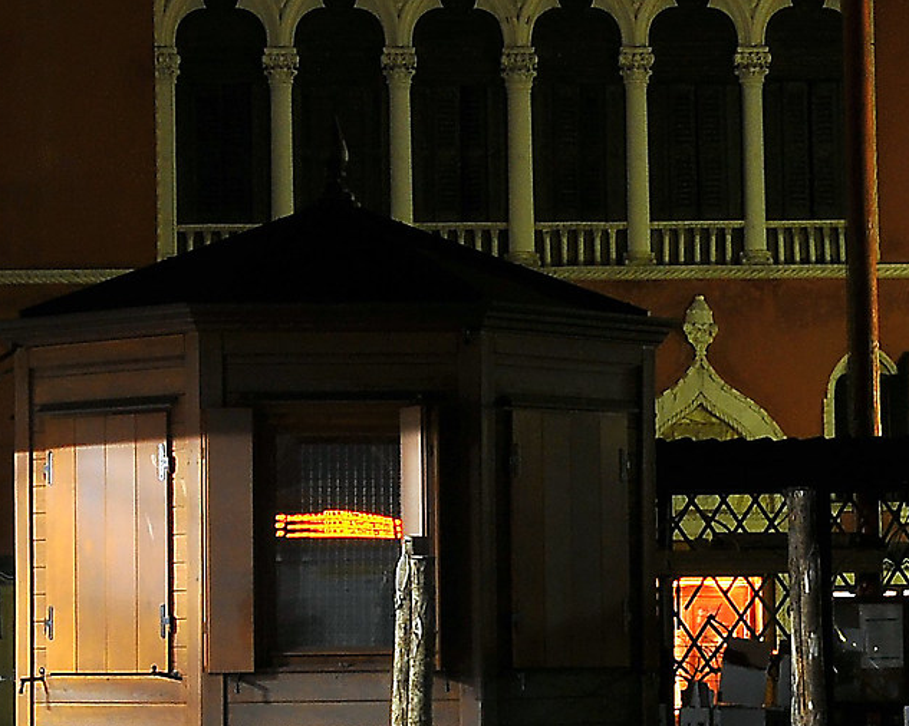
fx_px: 3443
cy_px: 484
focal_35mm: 128
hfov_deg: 15.0
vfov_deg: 12.0
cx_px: 658
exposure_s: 13
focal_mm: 24
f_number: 22
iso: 200
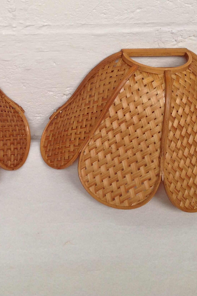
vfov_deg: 35.0
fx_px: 468
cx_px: 24
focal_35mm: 57
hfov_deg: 23.2
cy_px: 126
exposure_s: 1/24
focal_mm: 4.28
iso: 80
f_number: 2.4
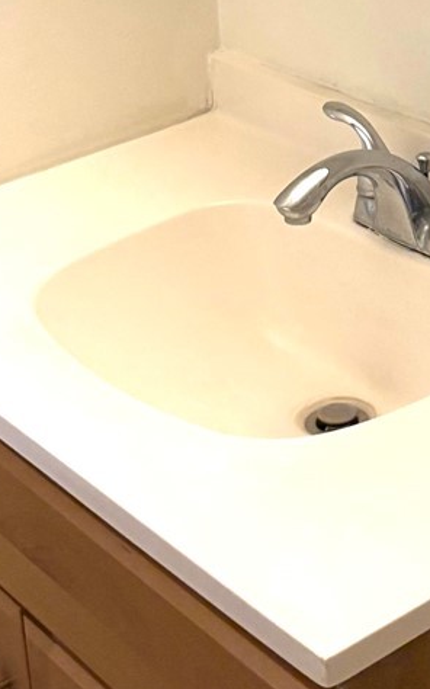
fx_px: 1745
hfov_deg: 13.9
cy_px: -110
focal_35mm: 93
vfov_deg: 21.0
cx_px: 408
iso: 125
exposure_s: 1/135
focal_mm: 5.96
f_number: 1.6
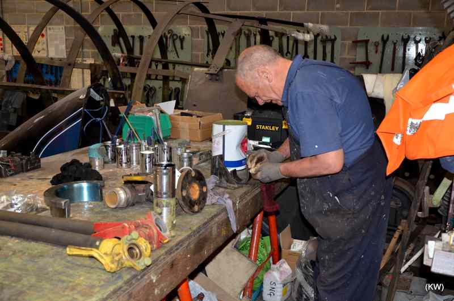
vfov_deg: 35.3
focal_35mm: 38
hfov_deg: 51.4
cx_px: 227
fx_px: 472
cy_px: 150
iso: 1000
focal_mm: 25
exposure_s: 1/60
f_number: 5
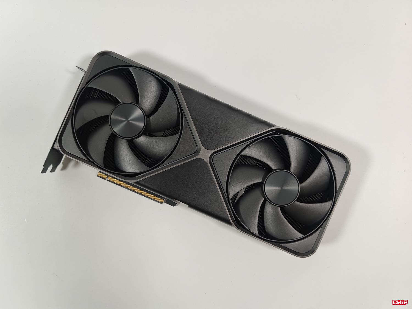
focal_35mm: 25
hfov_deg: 69.4
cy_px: 154
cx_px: 206
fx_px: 298
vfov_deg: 54.9
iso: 78
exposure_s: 1/100
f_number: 1.85
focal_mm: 6.78
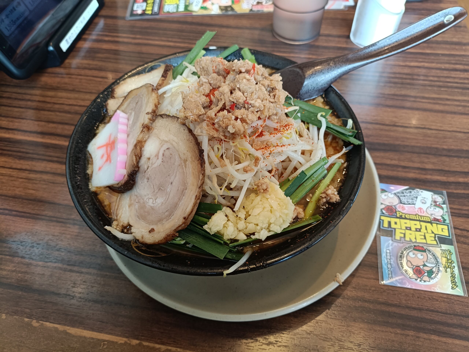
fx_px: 339
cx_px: 234
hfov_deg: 69.4
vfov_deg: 54.9
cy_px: 176
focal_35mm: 25
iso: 400
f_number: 1.7
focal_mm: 4.7
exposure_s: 1/60
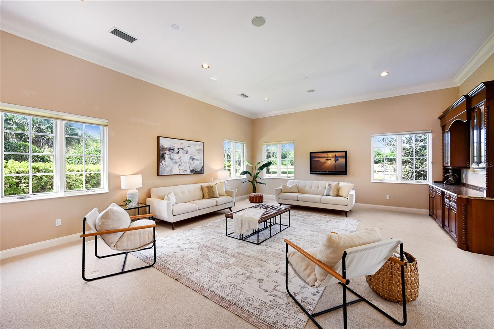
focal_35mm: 14
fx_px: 192
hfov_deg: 104.3
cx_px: 247
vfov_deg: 81.2
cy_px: 164
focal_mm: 14
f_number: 8
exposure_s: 1/30
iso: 800
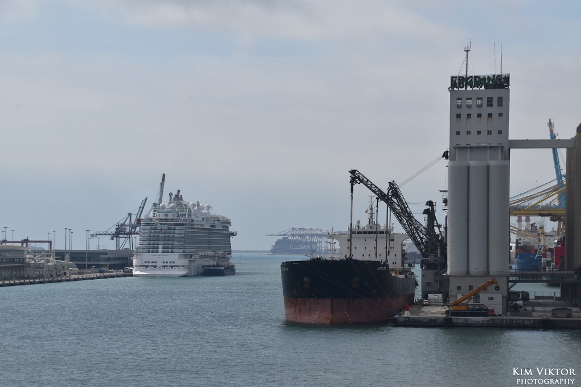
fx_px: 2226
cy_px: 194
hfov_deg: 14.9
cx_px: 290
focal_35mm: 138
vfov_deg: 9.9
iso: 200
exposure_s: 1/500
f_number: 11
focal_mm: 92
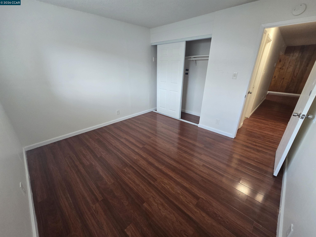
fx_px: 119
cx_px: 158
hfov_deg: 106.2
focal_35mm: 13
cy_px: 118
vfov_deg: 89.9
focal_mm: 2.2
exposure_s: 1/60
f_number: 2.2
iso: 200
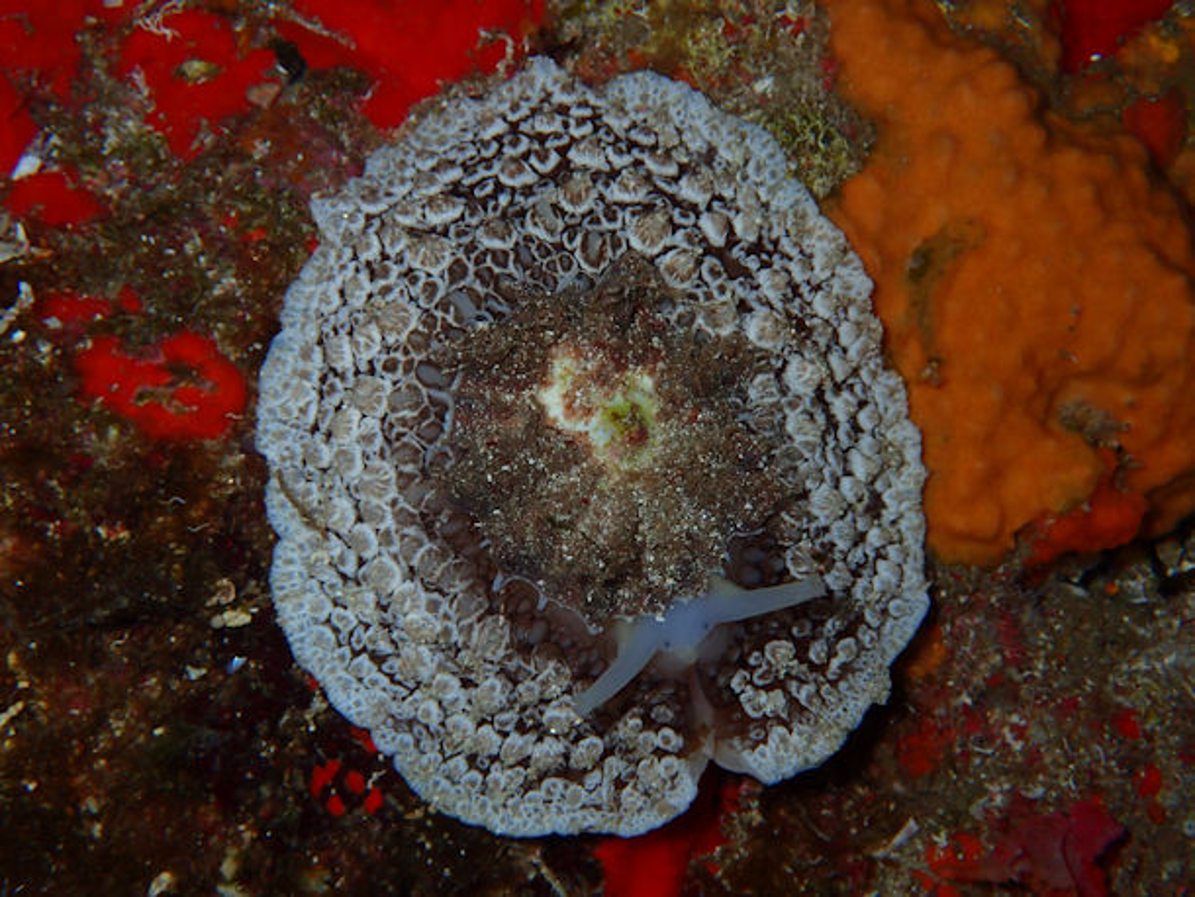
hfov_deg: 36.2
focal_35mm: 53
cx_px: 598
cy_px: 448
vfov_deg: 27.5
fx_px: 1830
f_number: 4.5
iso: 200
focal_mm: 9.61
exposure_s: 1/100
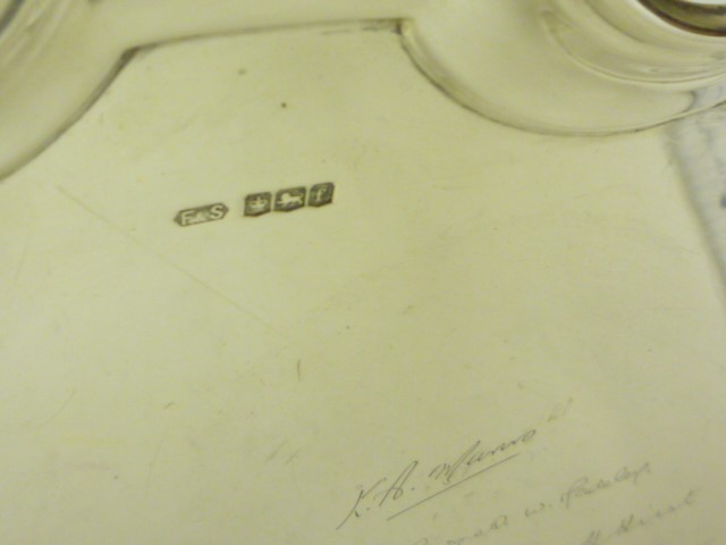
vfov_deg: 28.0
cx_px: 363
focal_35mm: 52
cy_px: 272
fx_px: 1091
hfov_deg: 36.8
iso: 200
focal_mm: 5.2
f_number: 3.3
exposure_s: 1/30
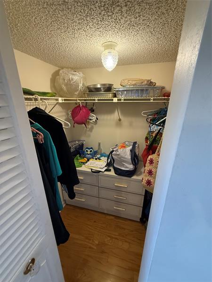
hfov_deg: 85.7
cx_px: 106
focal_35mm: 14
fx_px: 114
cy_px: 141
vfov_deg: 102.1
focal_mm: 2.22
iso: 320
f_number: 2.2
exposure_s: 1/60
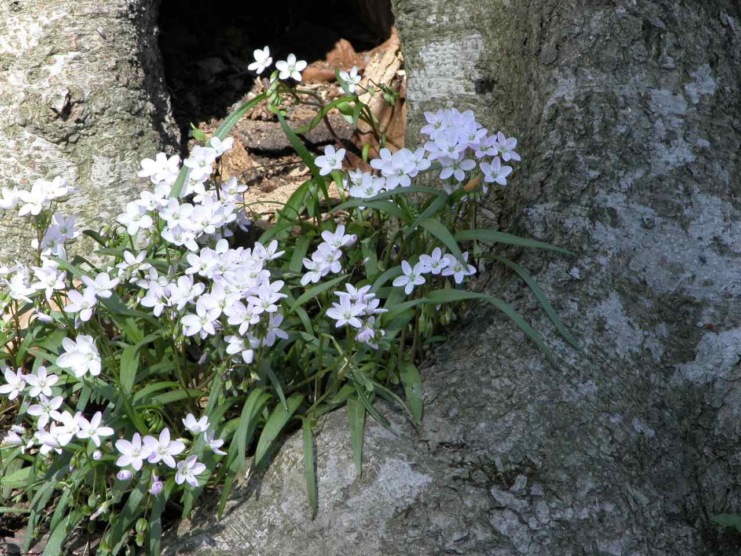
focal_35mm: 280
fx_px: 5994
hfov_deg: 7.1
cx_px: 370
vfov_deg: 5.3
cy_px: 278
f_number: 7.4
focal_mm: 71.2
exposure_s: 1/51
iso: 100
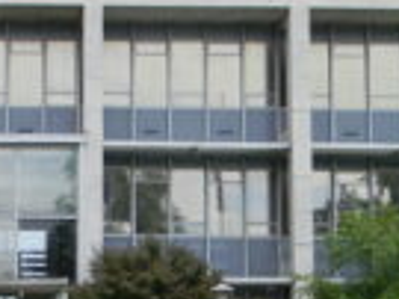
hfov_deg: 17.9
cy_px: 216
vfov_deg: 13.8
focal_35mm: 107
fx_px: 1232
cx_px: -15
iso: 80
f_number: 7.4
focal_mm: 6.4
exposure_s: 1/209
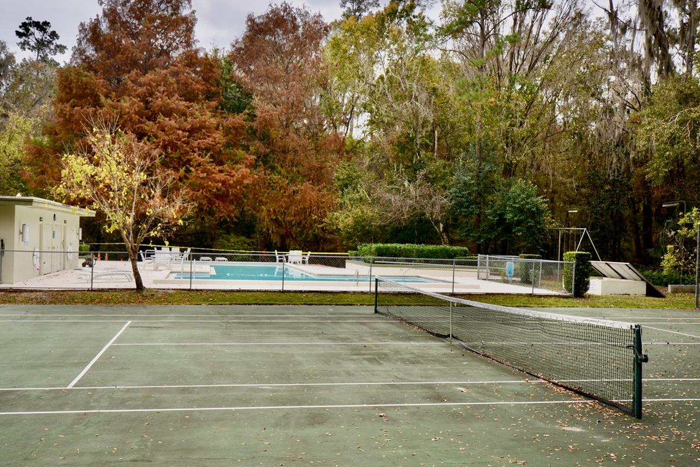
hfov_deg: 51.9
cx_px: 359
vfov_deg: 35.9
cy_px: 244
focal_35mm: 37
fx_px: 719
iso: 100
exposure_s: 1/250
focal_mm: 20
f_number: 5.6
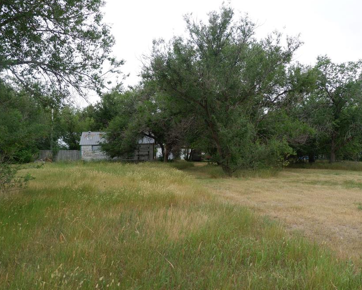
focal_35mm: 28
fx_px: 300
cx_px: 191
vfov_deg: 51.6
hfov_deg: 62.2
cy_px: 147
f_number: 3.5
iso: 200
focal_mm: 16
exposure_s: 1/750
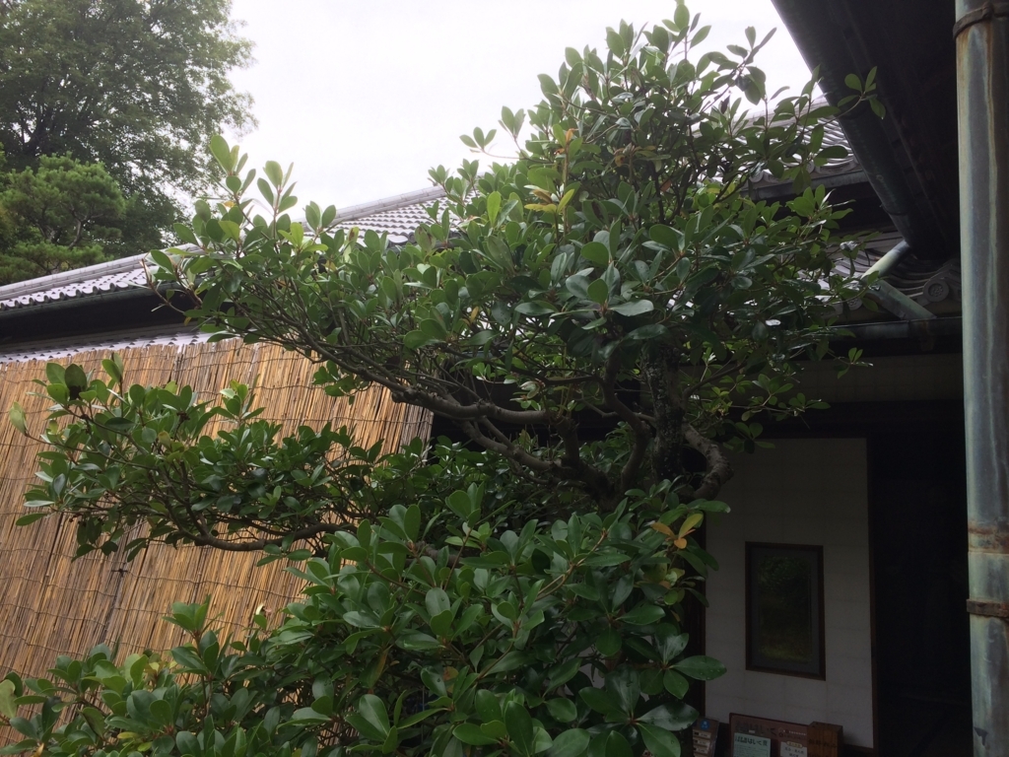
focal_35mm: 29
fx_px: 845
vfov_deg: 48.2
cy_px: 378
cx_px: 504
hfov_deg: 61.7
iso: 32
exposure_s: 1/612
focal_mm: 4.15
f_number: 2.2
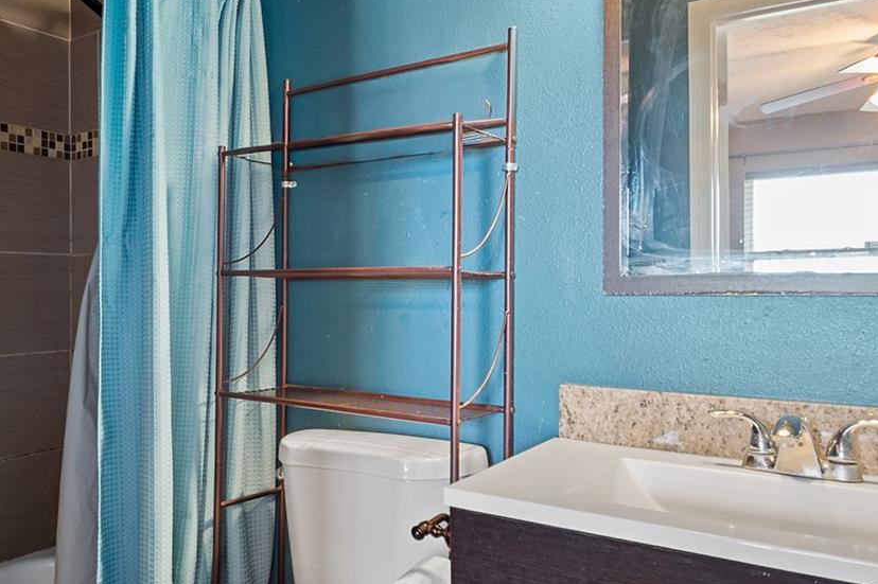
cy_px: 304
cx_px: 287
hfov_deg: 62.0
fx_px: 707
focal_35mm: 29
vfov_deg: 44.9
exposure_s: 6
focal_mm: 10
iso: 100
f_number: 7.1
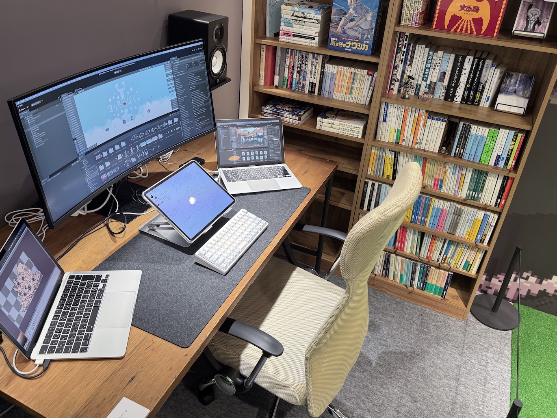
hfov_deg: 63.3
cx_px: 254
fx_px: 451
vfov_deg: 49.6
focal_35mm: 28
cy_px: 180
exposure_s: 1/100
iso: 160
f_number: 1.78
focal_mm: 6.76
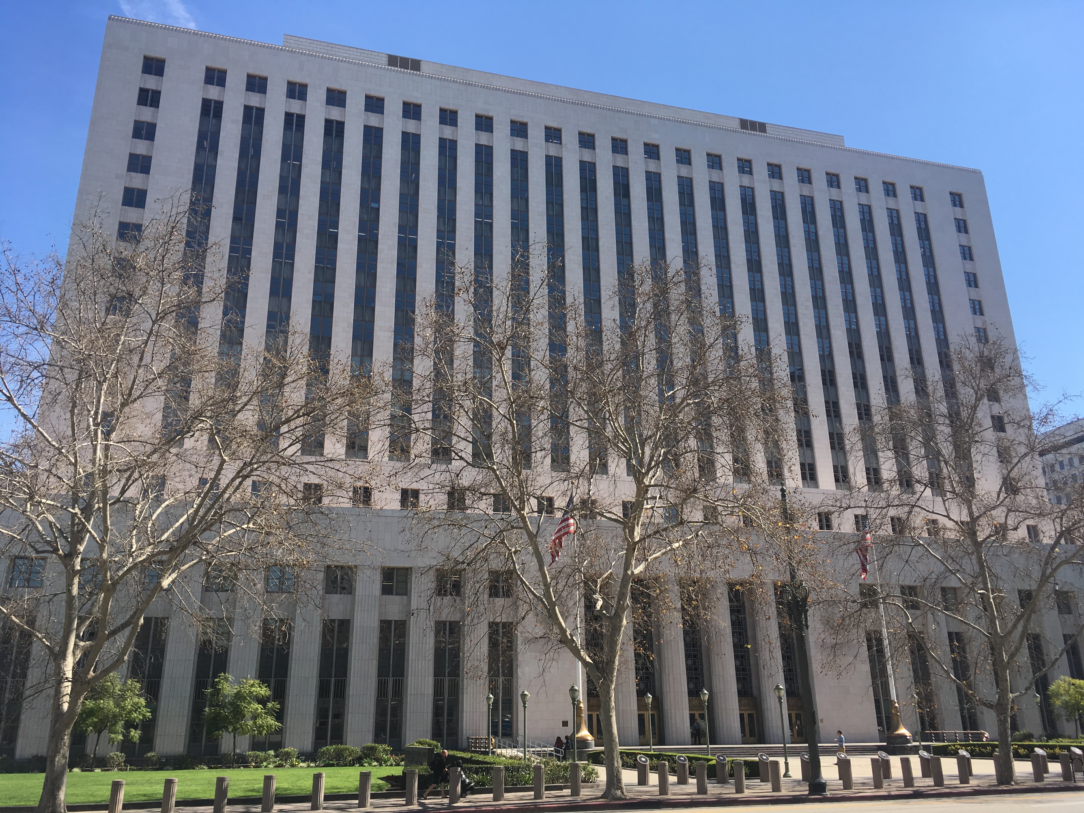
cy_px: 406
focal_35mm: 29
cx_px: 542
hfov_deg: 61.7
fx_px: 908
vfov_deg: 48.2
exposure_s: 1/950
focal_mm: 4.15
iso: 25
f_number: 2.2
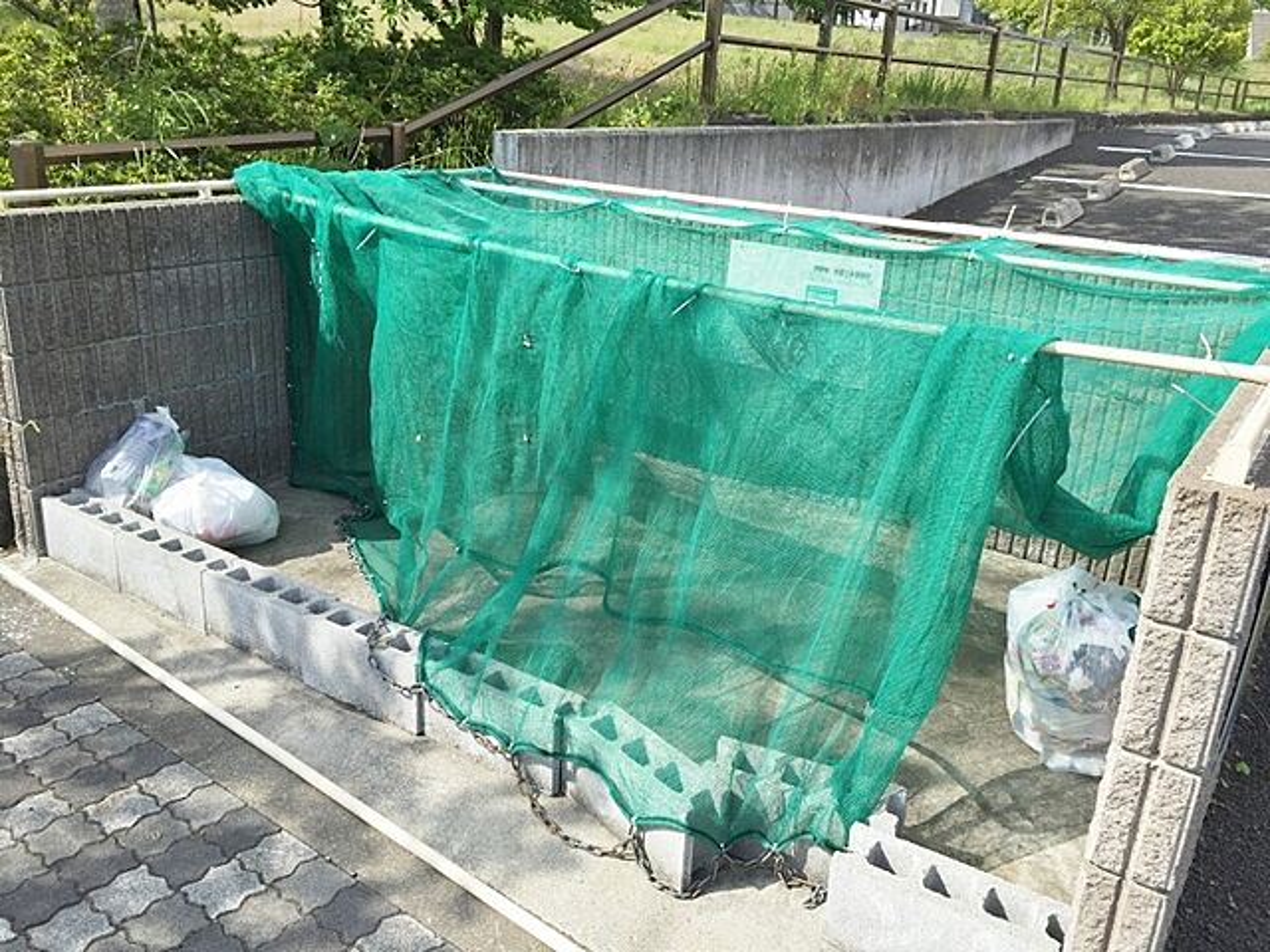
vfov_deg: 48.2
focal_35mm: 29
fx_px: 1064
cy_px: 476
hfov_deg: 61.7
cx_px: 635
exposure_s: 1/1464
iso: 32
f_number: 2.2
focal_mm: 4.15
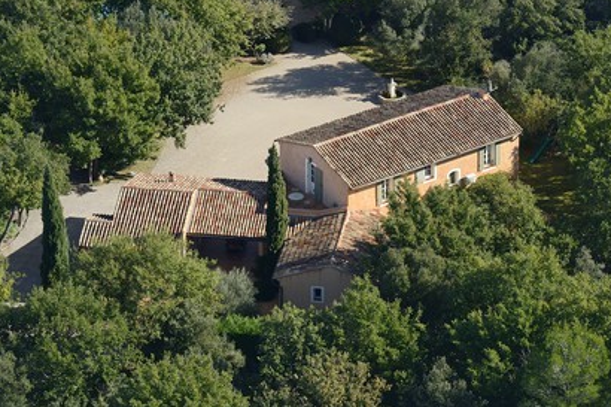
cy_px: 203
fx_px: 2867
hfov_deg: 12.2
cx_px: 306
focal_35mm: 169
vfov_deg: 8.1
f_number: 8
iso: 800
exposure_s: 1/1000
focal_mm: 165
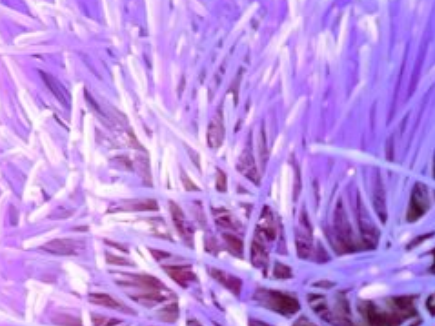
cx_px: 590
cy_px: 402
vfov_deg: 7.4
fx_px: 2499
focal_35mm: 199
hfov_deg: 9.7
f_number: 2.8
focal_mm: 5.5
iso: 100
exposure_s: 1/50
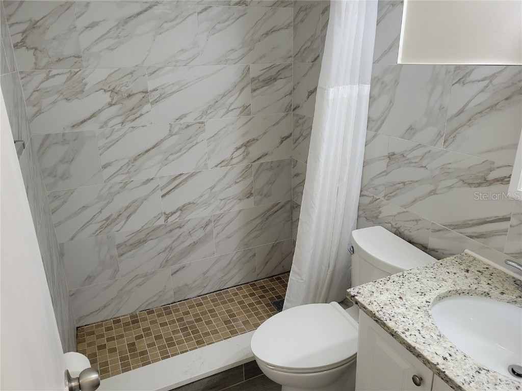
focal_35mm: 26
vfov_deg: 53.1
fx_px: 392
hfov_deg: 67.3
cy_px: 196
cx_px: 261
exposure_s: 1/120
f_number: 1.8
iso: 320
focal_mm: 5.4
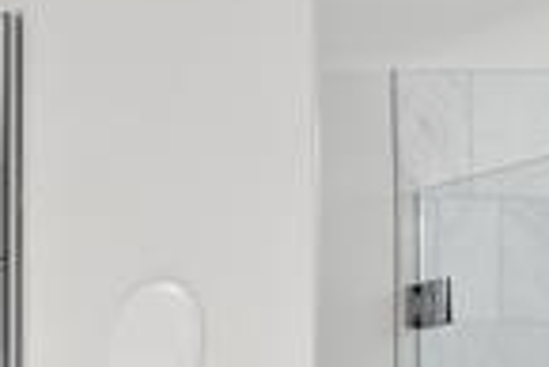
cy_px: 628
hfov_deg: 11.4
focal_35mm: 113
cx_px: -1071
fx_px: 1725
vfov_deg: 11.4
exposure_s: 1/1.67
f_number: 9
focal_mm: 16
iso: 320
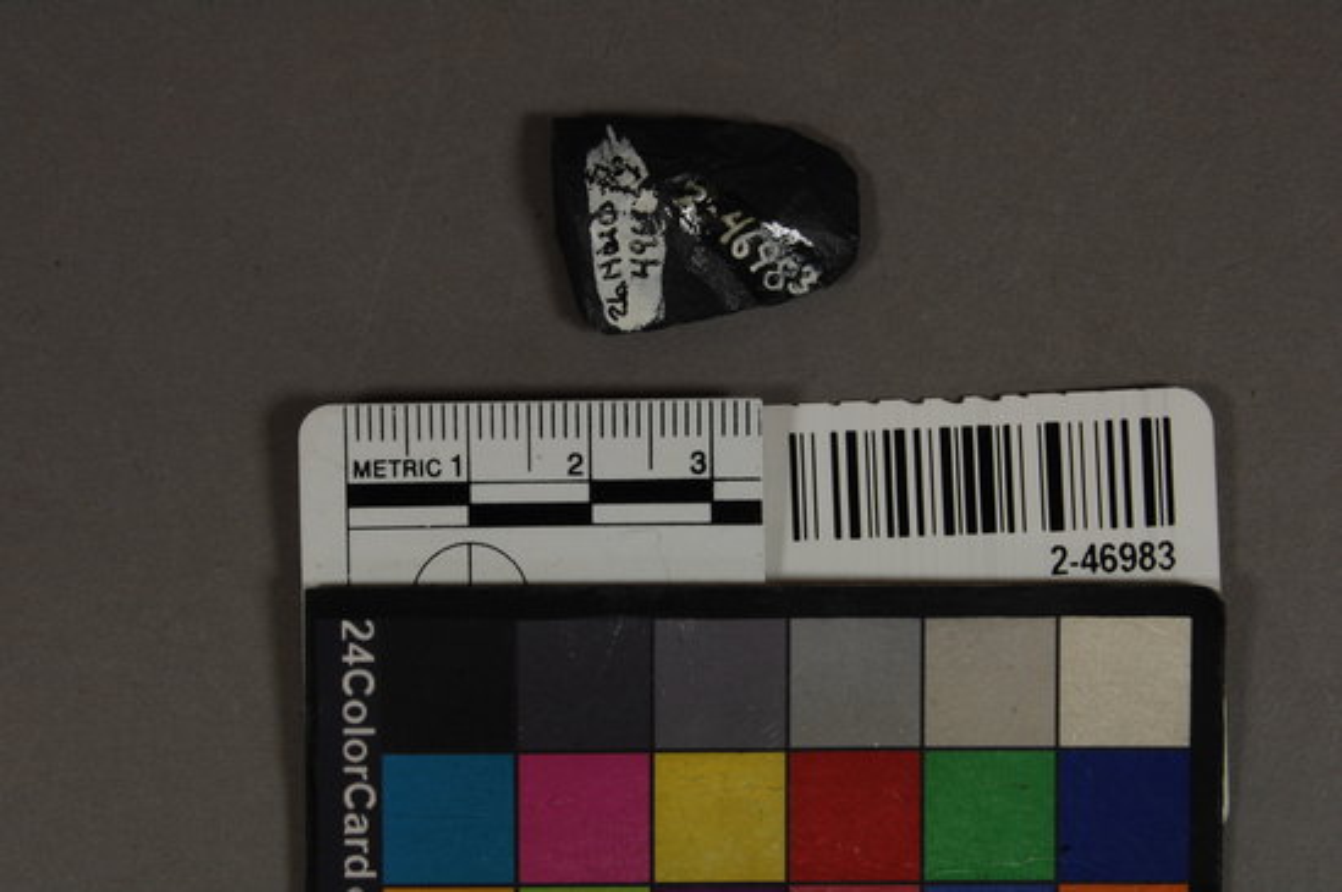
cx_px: 671
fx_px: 3073
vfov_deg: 16.5
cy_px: 446
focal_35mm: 82
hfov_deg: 24.6
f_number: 22
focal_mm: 55
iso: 200
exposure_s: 1/10
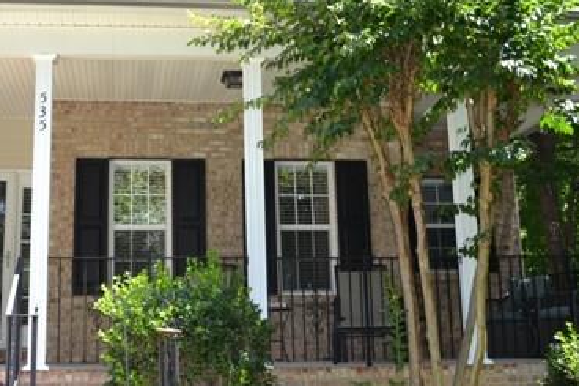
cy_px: 157
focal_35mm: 47
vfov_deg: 28.6
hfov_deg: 41.3
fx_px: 756
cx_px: 187
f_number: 4
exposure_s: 1/125
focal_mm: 18
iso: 125
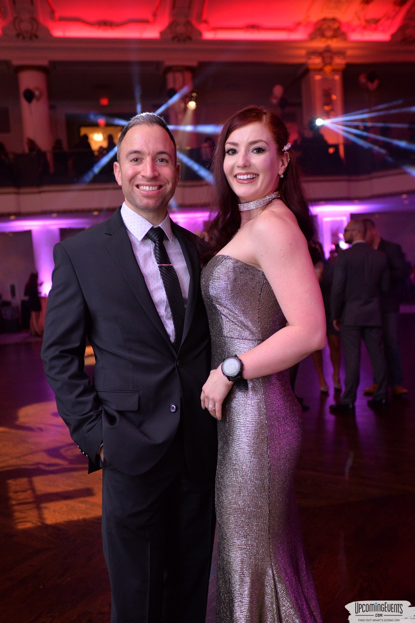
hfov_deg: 37.9
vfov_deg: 54.4
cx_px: 208
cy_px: 312
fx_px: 605
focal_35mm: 35
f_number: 3.5
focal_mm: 35
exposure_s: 1/80
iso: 2000
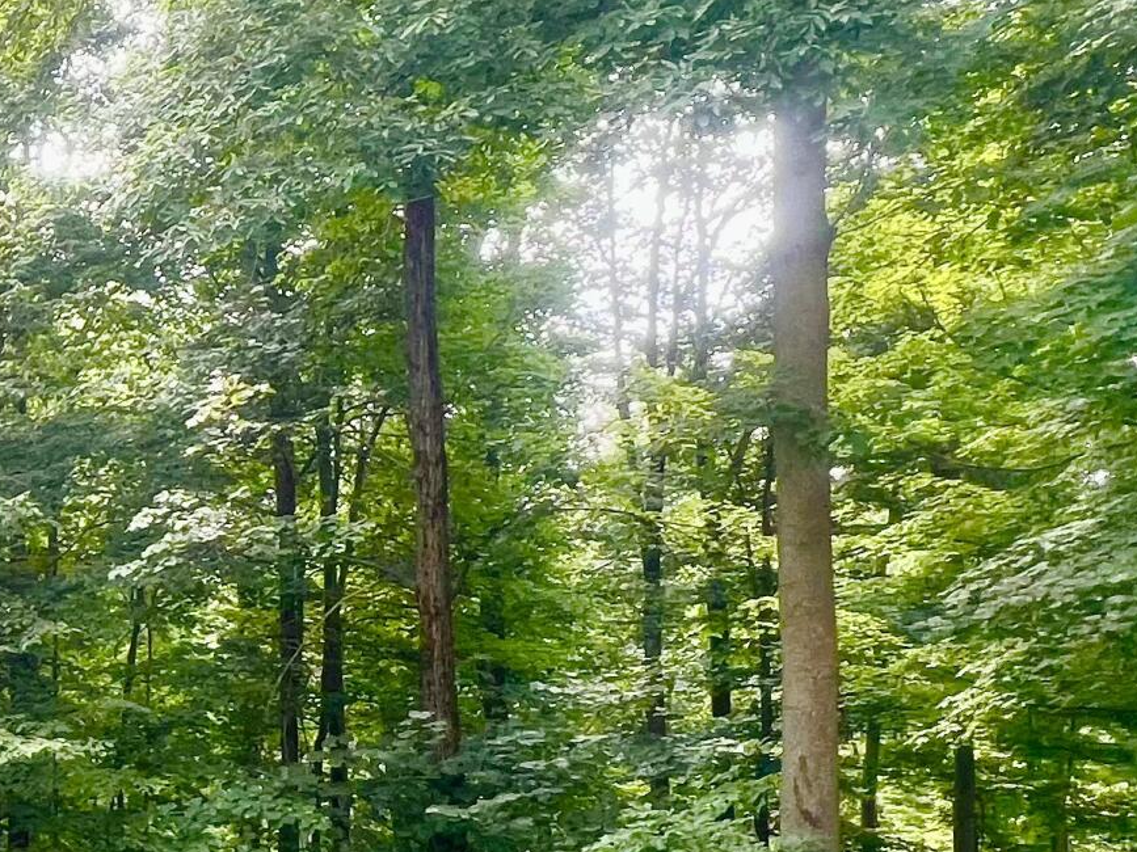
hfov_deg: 31.6
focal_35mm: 45
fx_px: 1478
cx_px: -362
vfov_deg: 31.1
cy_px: 718
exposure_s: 1/99
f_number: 1.8
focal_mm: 1.57
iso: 40
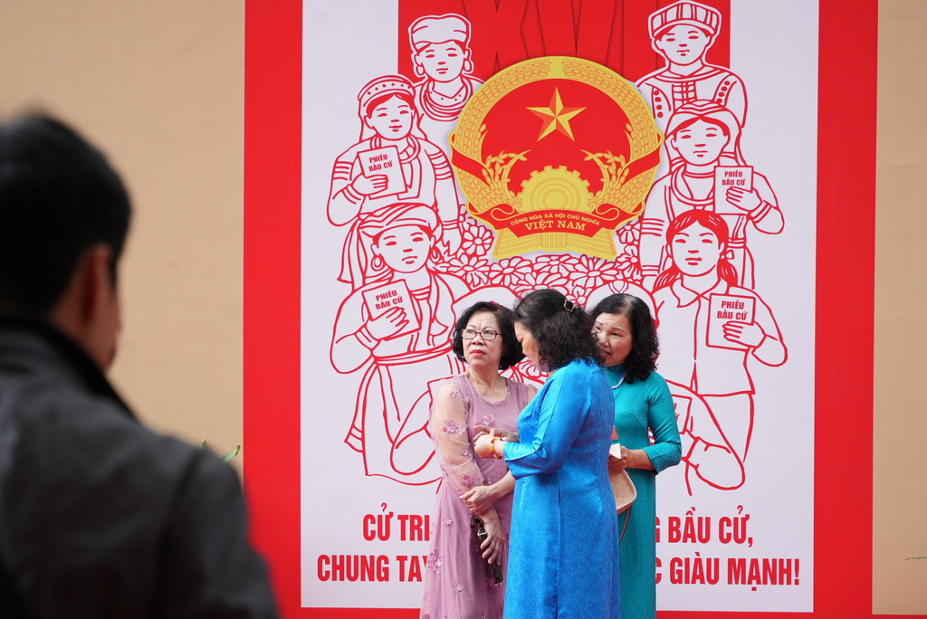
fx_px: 2731
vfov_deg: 12.9
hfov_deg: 19.3
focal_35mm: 106
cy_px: 310
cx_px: 464
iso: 640
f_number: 6.3
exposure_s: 1/160
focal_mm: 106
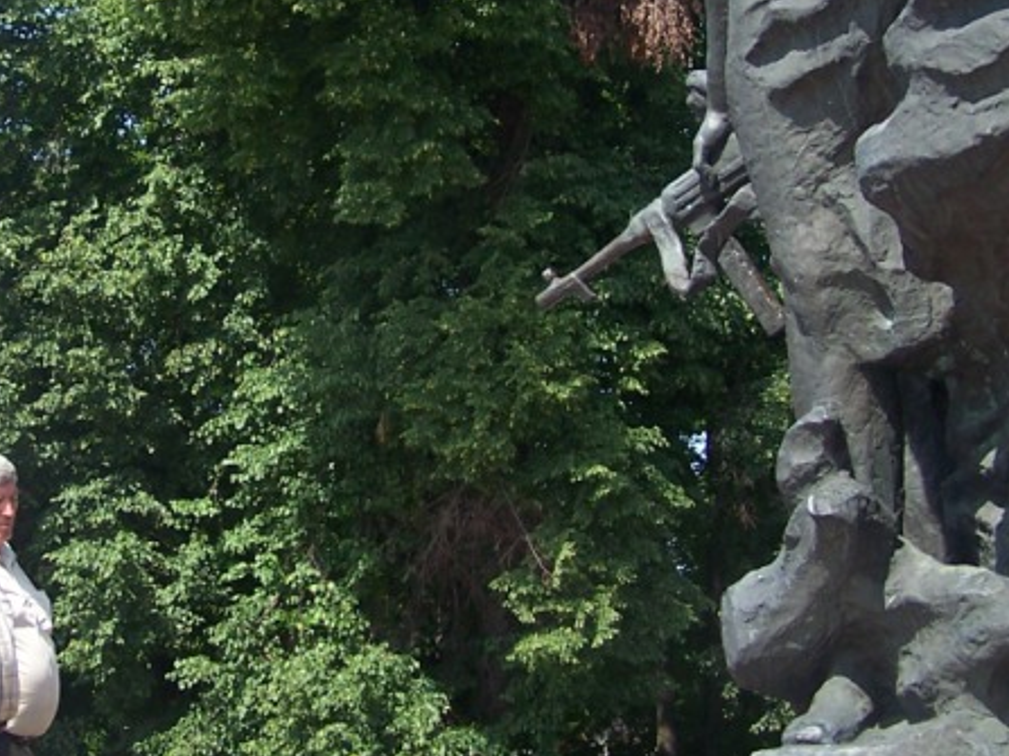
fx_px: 2535
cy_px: 192
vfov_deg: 16.9
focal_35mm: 87
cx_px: 289
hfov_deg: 22.4
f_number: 2.8
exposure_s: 1/750
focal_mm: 6.3
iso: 80
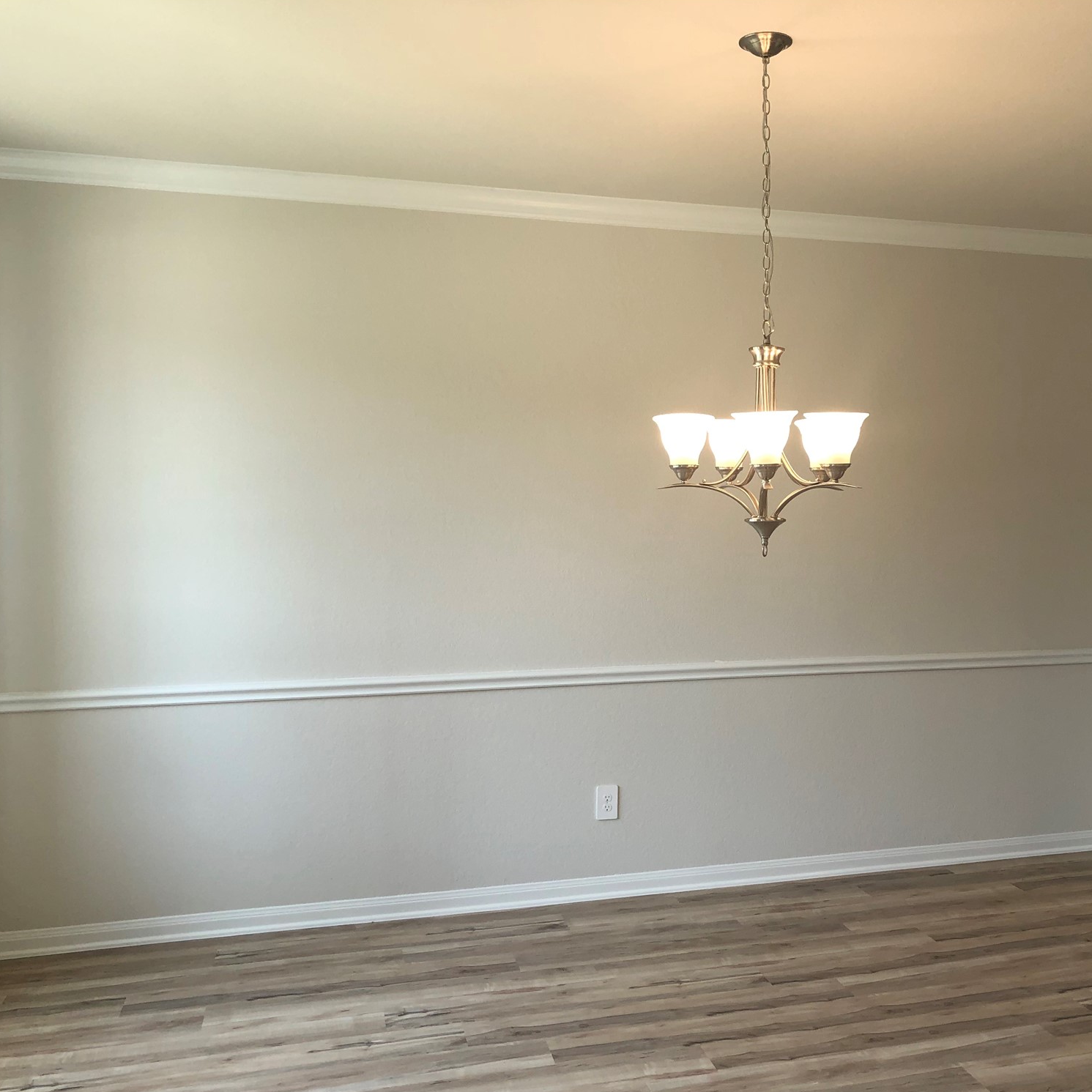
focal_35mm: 34
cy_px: 556
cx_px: 724
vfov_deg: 48.4
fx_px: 1213
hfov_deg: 47.7
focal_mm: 3.99
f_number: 1.8
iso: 40
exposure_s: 1/120
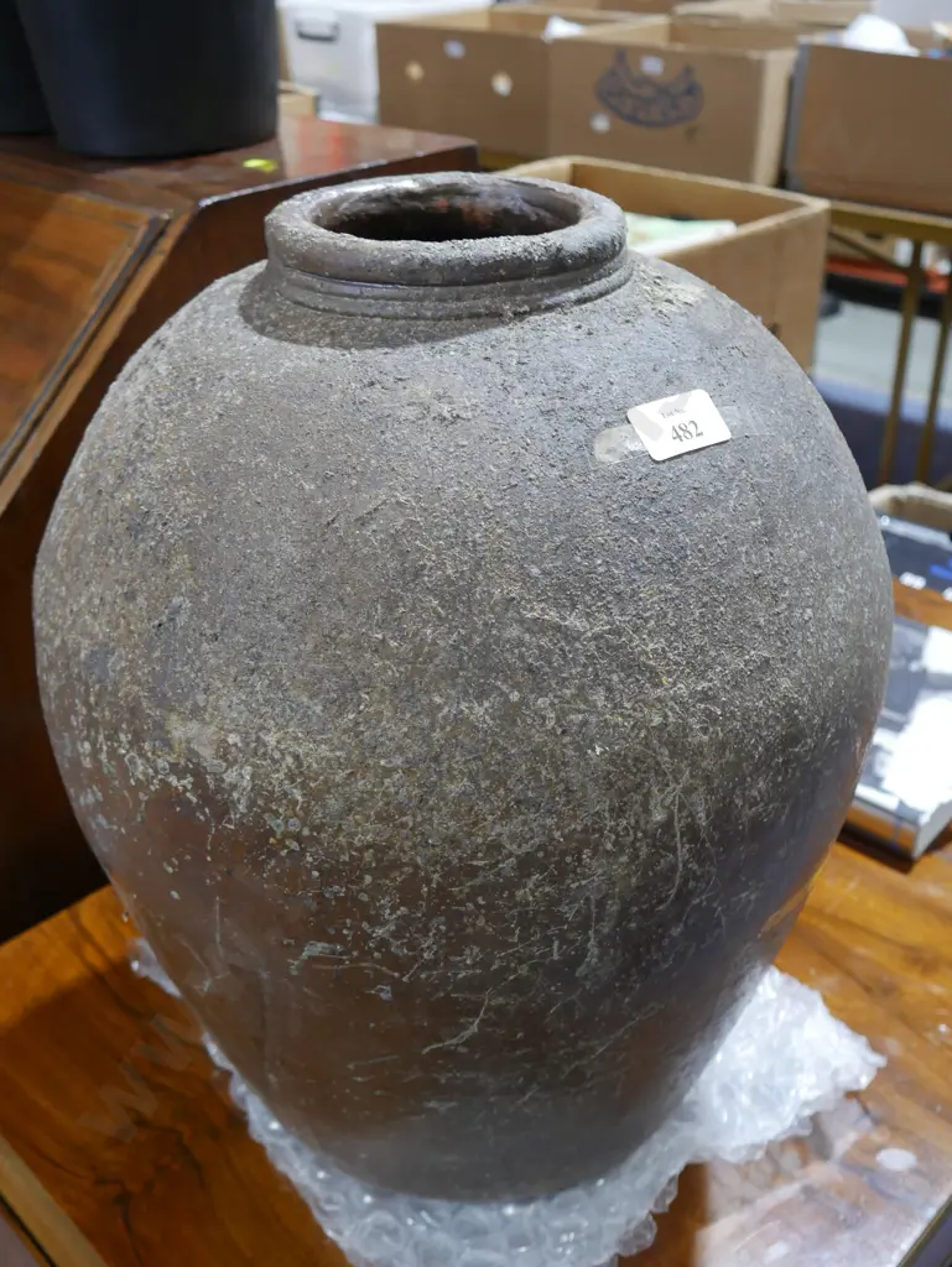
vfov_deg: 51.3
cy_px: 634
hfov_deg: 39.7
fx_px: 1319
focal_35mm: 36
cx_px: 476
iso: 800
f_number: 4
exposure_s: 1/60
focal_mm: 18
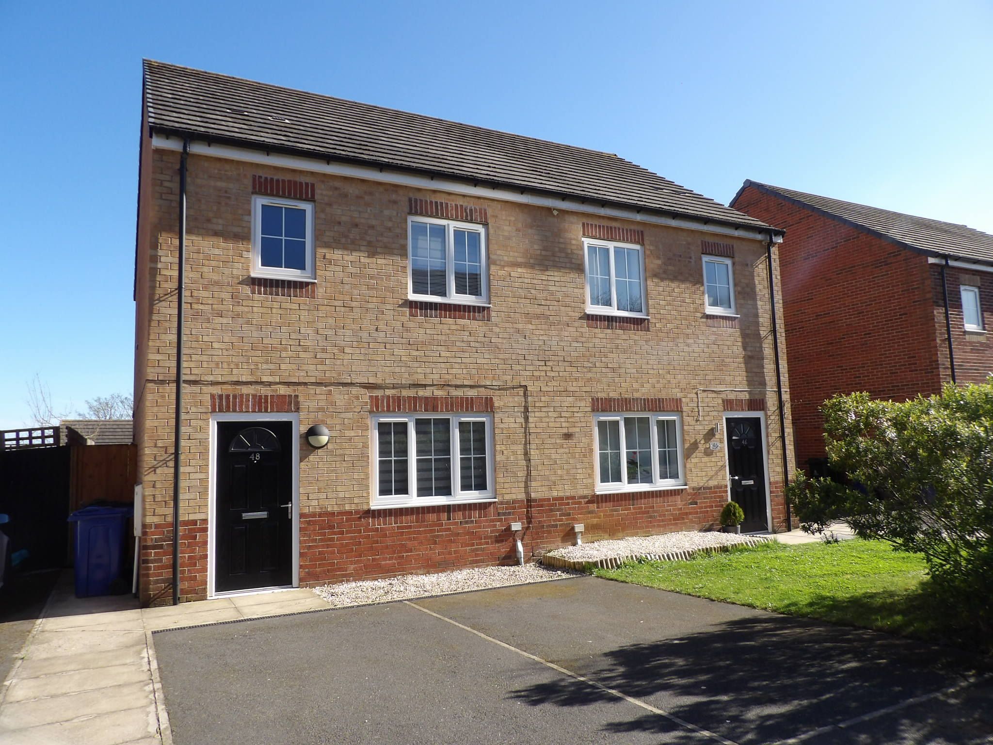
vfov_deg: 56.8
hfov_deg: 71.6
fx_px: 688
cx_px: 496
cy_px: 372
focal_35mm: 24
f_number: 3.2
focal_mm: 4.3
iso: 100
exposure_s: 1/661
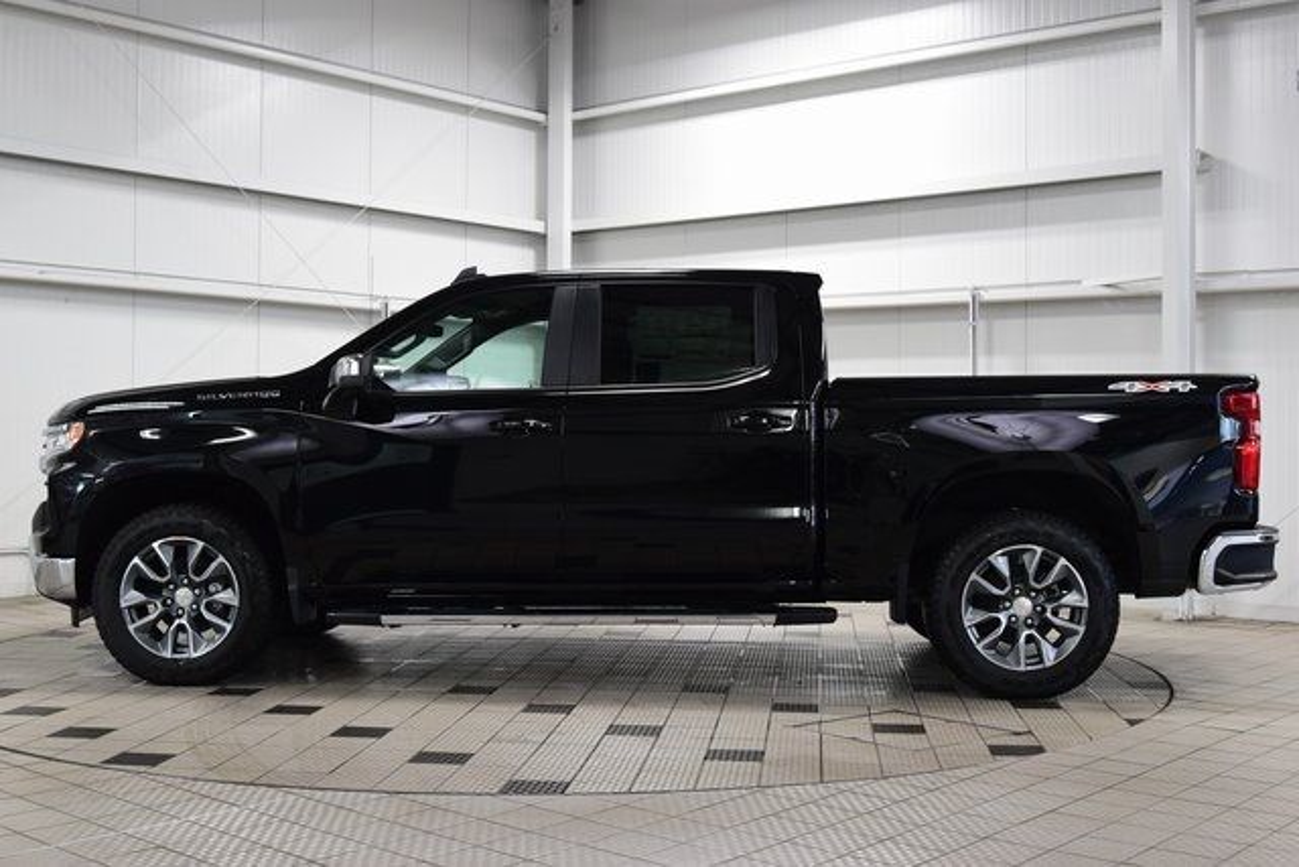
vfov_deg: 30.9
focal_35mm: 44
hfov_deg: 45.0
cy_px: 434
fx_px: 1570
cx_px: 650
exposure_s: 1/60
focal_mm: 29
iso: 1600
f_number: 6.3
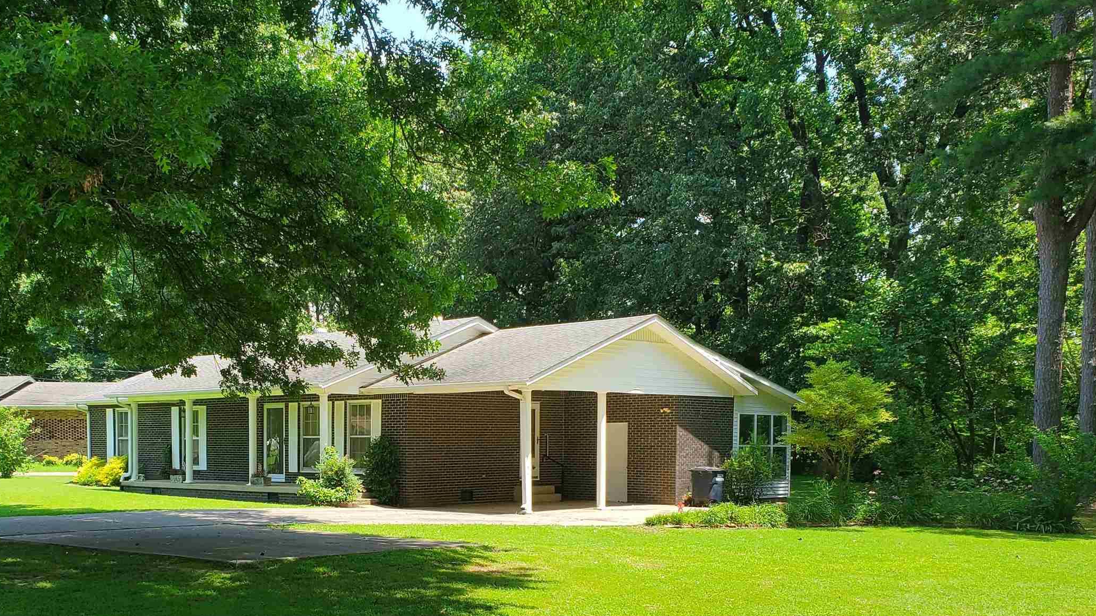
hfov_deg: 47.3
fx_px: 1220
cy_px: 496
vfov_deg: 27.7
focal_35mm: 42
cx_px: 340
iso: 50
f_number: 2.4
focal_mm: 4.3
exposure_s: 1/500
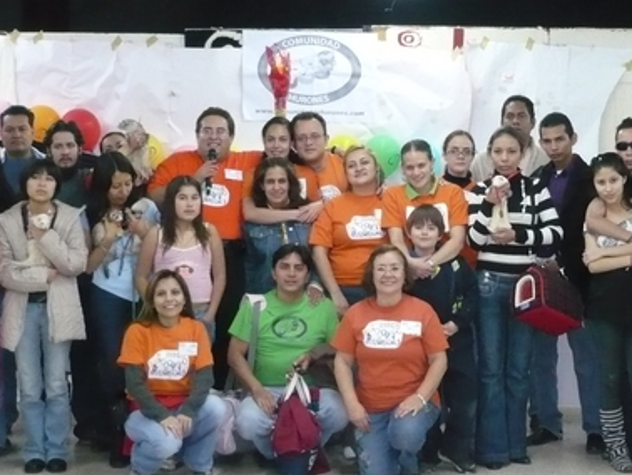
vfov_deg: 19.9
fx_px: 1352
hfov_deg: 26.1
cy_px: 254
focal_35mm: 74
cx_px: 433
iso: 500
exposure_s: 1/30
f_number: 2.8
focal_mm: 5.8
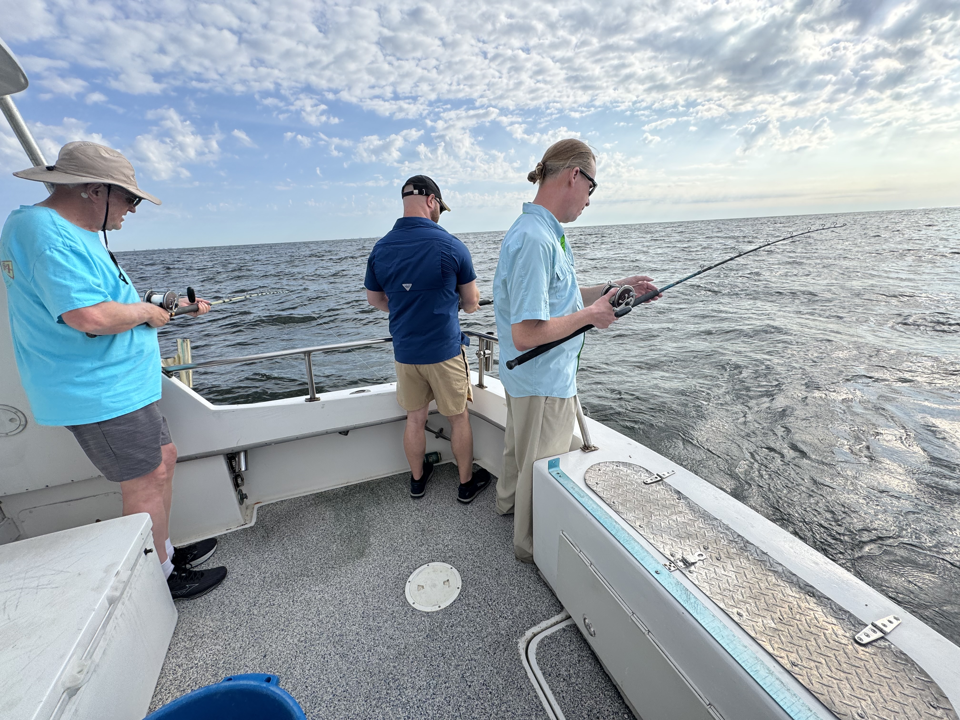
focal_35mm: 14
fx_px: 388
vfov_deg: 85.7
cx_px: 480
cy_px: 360
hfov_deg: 102.1
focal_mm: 2.22
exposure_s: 1/1880
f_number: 2.2
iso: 40
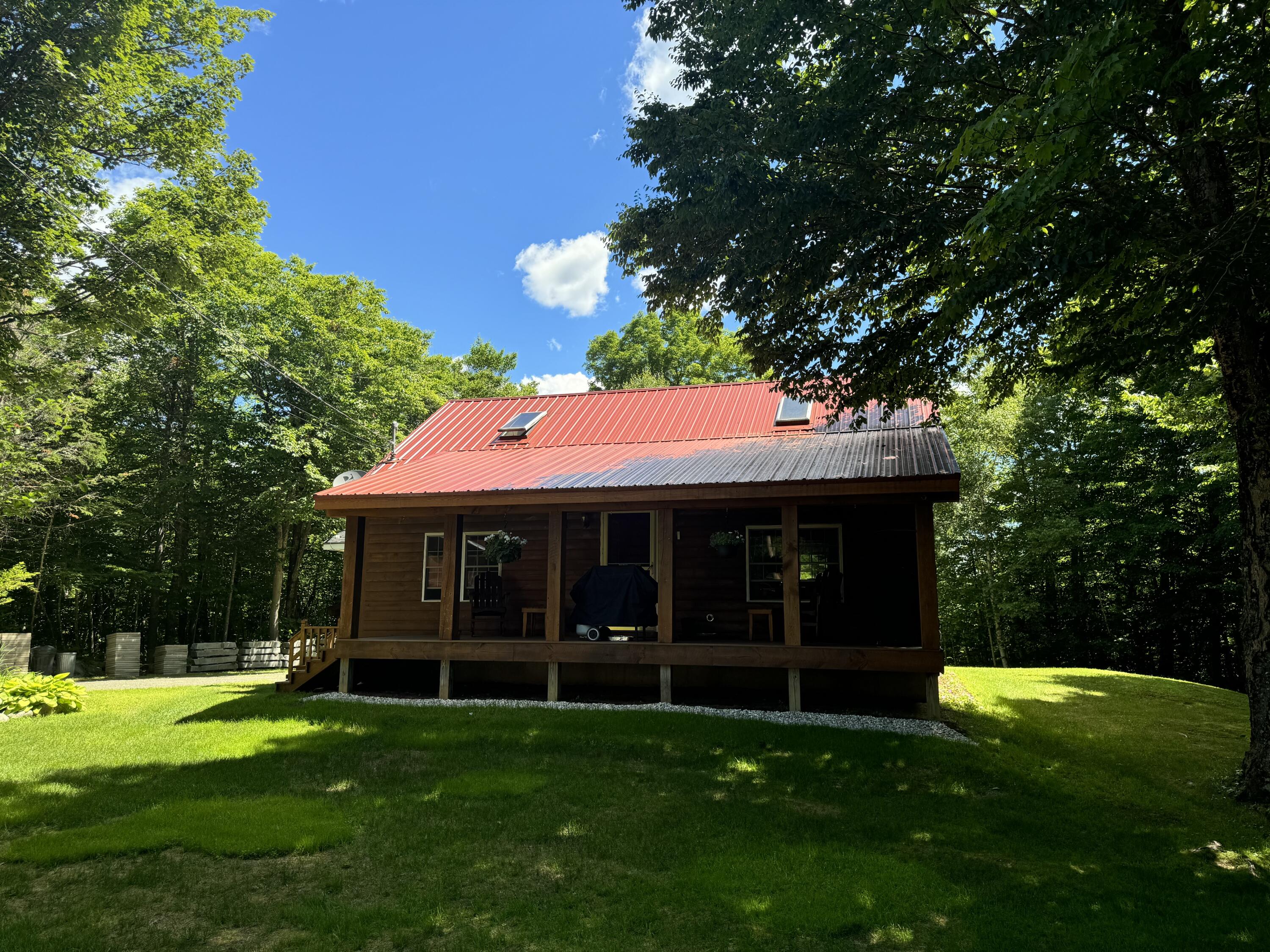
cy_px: 476
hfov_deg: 71.6
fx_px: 881
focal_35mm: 24
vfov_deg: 56.8
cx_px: 635
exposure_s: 1/1151
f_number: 1.78
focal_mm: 6.76
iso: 80
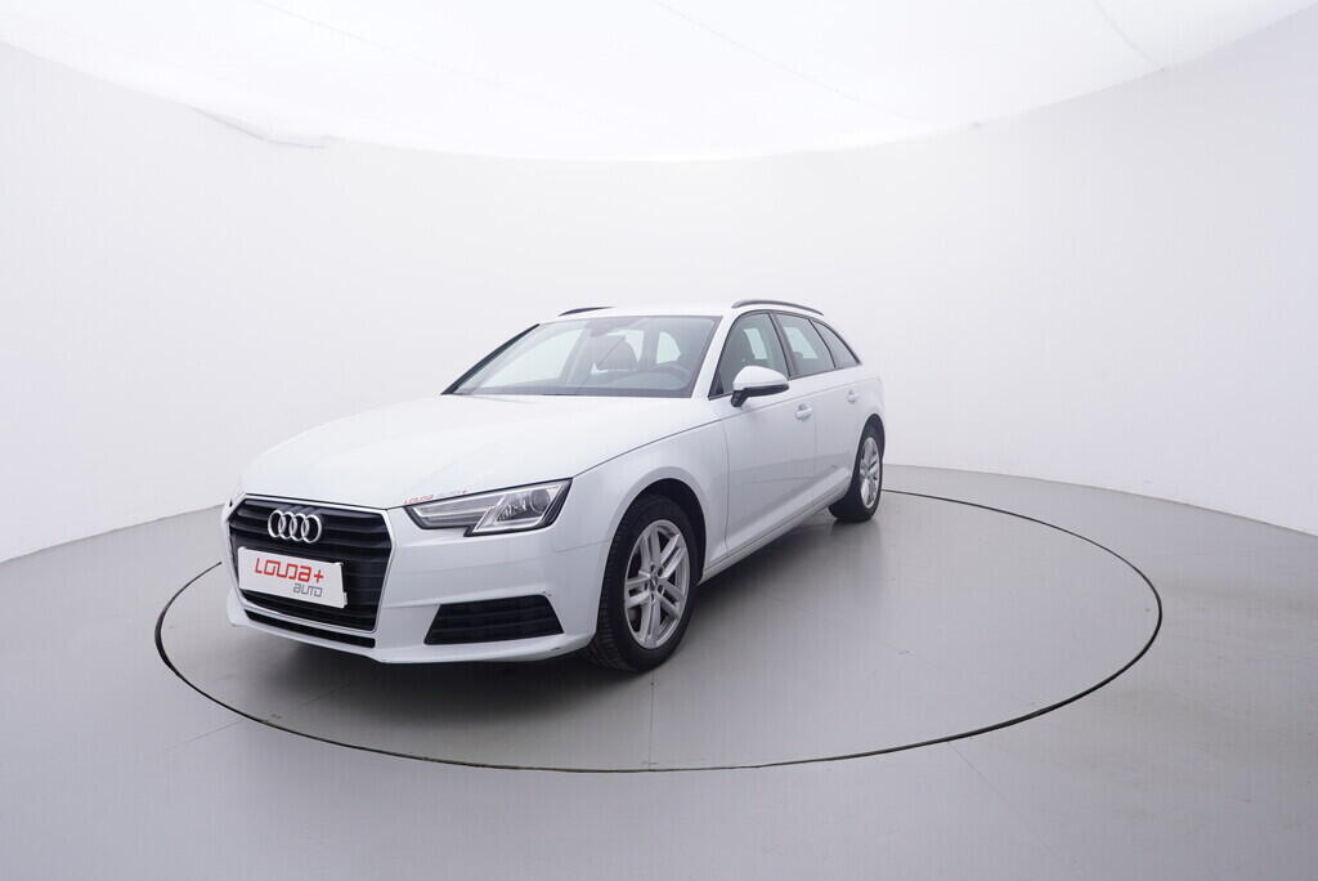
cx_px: 659
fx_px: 824
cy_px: 440
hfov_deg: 77.3
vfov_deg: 56.2
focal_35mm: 22
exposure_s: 1/80
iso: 200
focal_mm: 15
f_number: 5
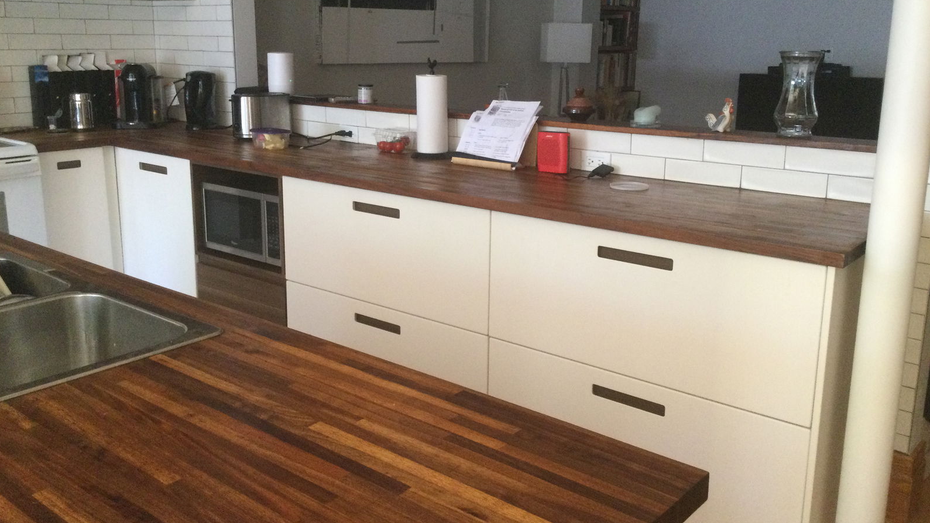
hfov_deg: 58.0
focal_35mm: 34
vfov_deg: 34.6
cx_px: 464
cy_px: 226
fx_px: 838
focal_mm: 3.3
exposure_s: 1/30
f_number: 2.4
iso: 160
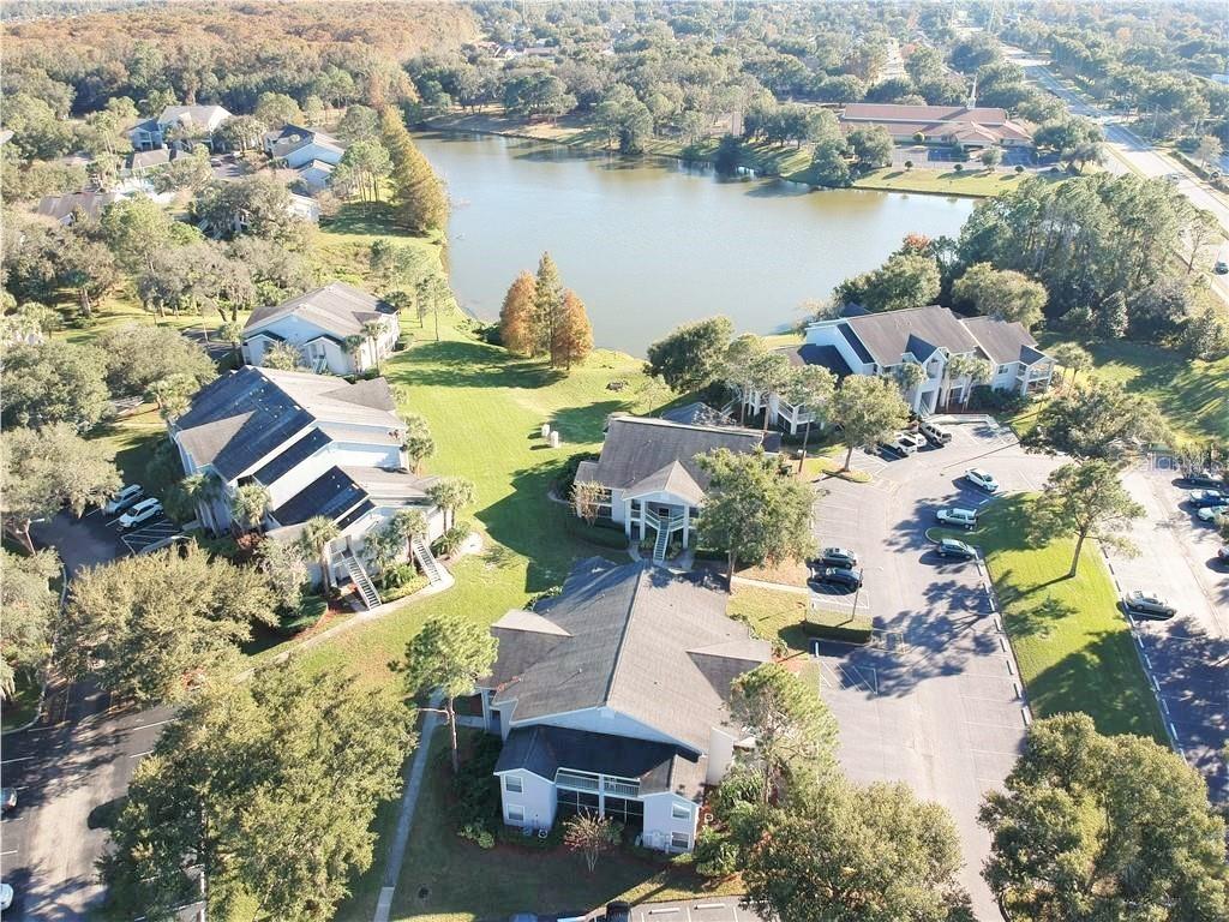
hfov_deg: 69.4
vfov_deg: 54.9
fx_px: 888
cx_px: 614
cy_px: 461
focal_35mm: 25
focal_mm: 4.49
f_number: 2.6
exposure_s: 1/240
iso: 100
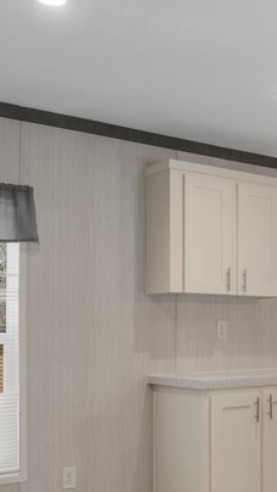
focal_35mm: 46
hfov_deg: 24.0
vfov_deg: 43.6
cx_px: 309
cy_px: 326
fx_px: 606
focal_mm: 11
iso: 100
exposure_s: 1/2
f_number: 7.1
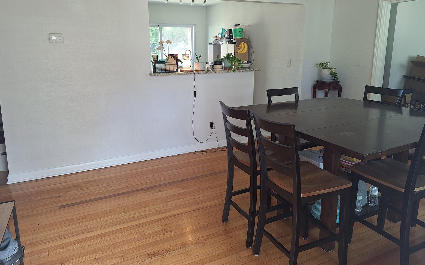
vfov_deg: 49.0
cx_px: 214
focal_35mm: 25
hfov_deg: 72.5
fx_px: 290
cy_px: 106
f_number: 1.8
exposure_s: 1/40
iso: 64
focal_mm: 5.54
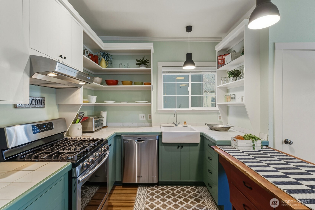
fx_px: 146
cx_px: 158
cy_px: 105
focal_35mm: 17
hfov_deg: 94.3
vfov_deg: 71.4
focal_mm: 16.7
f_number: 9
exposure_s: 1/80
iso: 400
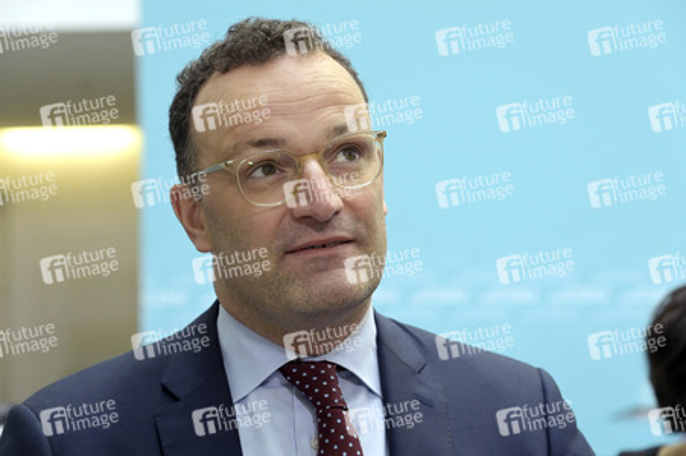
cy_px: 228
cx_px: 343
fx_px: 1866
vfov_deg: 13.9
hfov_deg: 20.8
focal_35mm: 98
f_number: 5
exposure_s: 1/400
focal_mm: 98
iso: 4000
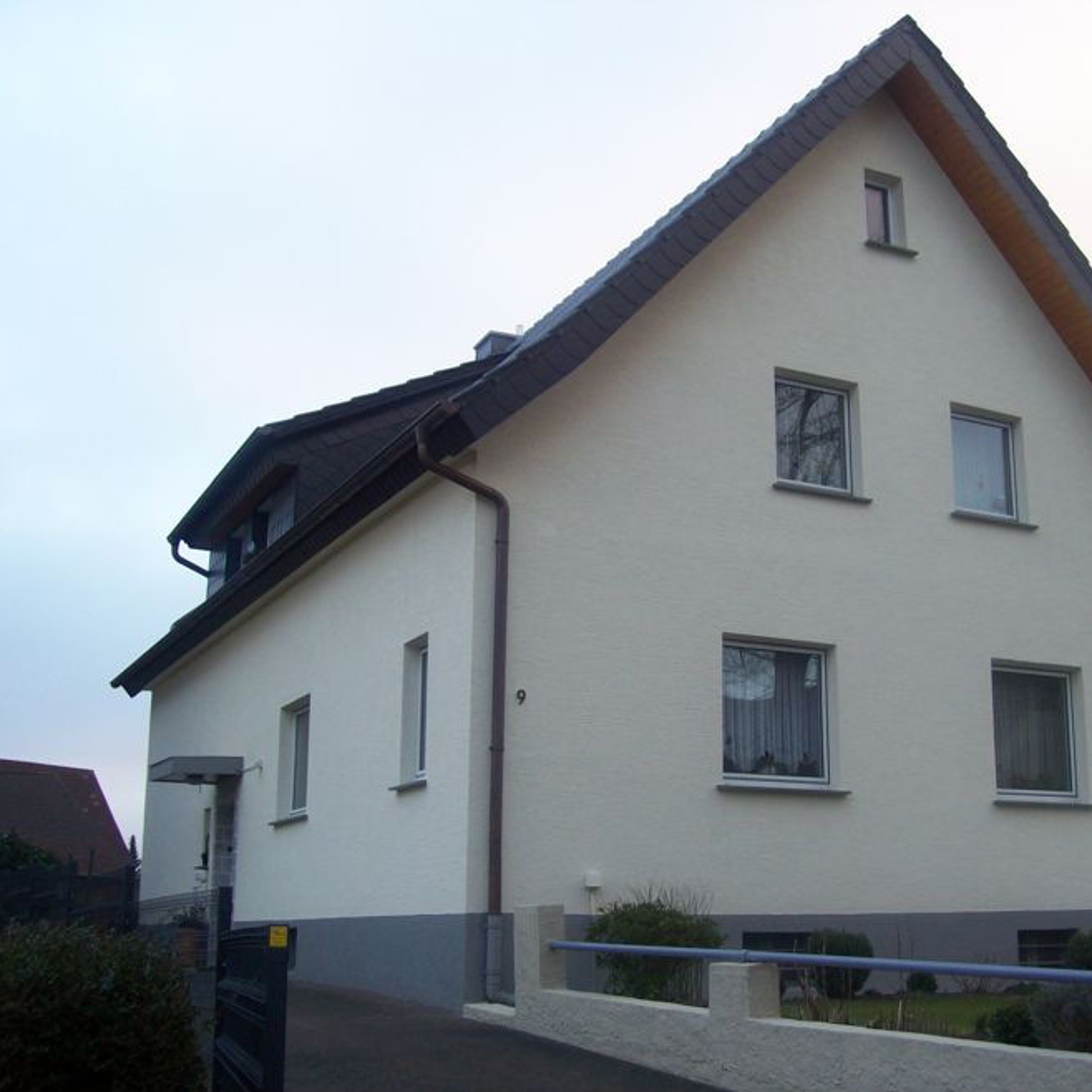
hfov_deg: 39.0
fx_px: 1535
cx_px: 654
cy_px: 550
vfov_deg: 39.2
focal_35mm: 43
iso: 80
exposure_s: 1/72.4
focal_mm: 6
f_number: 2.7
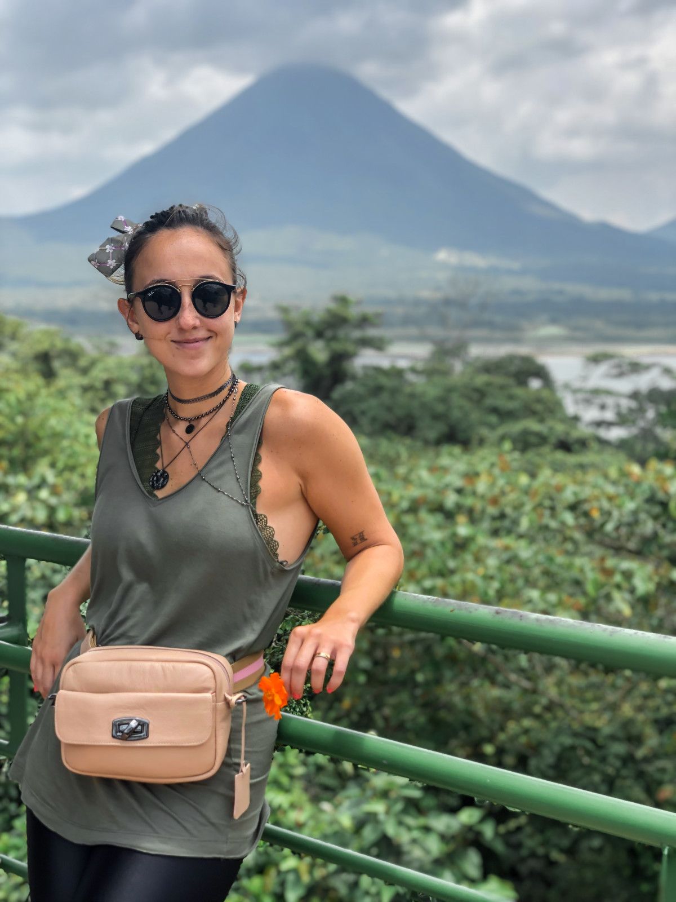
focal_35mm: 52
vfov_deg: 36.8
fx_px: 1354
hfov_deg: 28.0
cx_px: 338
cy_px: 451
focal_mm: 6
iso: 16
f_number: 2.4
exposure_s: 1/590
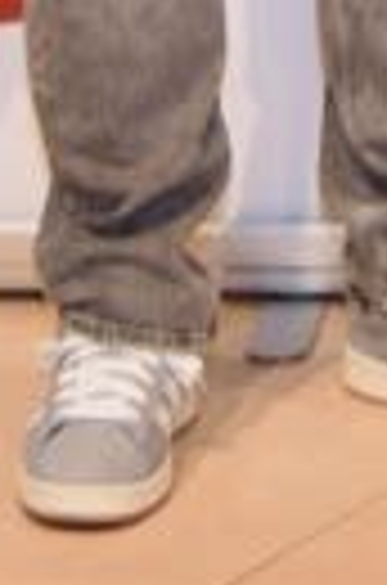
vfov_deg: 7.6
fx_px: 4134
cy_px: -801
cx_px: 297
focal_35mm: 255
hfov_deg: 5.4
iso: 280
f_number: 4
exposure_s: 1/60
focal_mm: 22
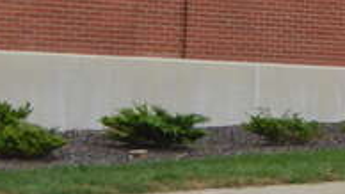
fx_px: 2068
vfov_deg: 5.2
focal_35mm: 226
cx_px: 375
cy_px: -240
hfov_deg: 9.4
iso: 100
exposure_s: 1/320
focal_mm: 35
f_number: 9
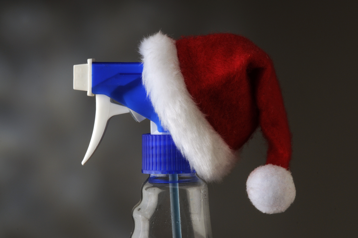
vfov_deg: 8.7
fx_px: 1564
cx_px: 179
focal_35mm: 158
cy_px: 119
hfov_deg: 13.1
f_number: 20
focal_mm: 105
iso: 200
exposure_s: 1/100
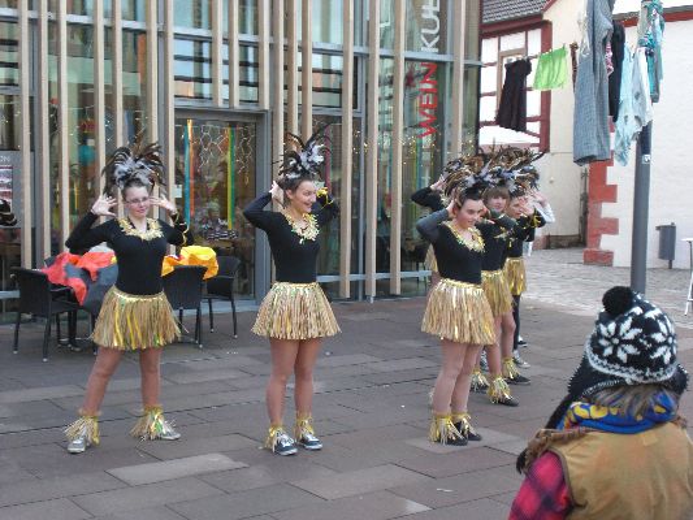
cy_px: 260
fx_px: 1021
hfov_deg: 37.5
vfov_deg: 28.6
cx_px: 346
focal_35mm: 51
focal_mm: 8.44
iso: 200
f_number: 3.6
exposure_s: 1/80
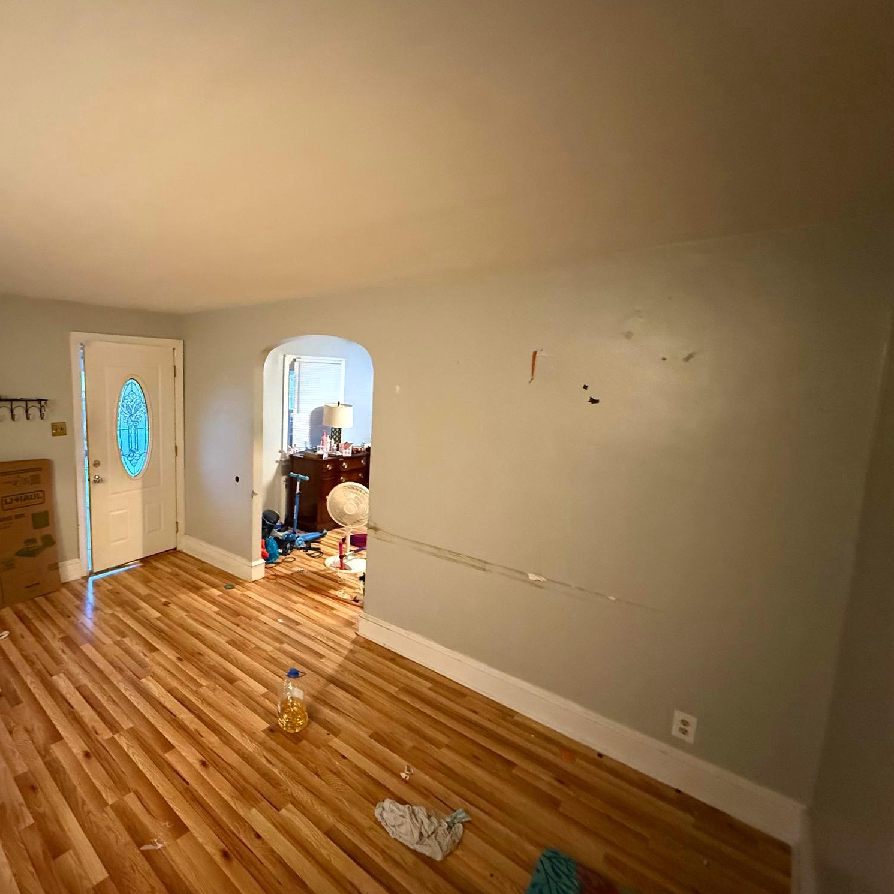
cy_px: 440
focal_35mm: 17
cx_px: 282
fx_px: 497
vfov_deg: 84.0
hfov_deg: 80.5
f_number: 2.2
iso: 1250
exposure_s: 1/40
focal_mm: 2.22
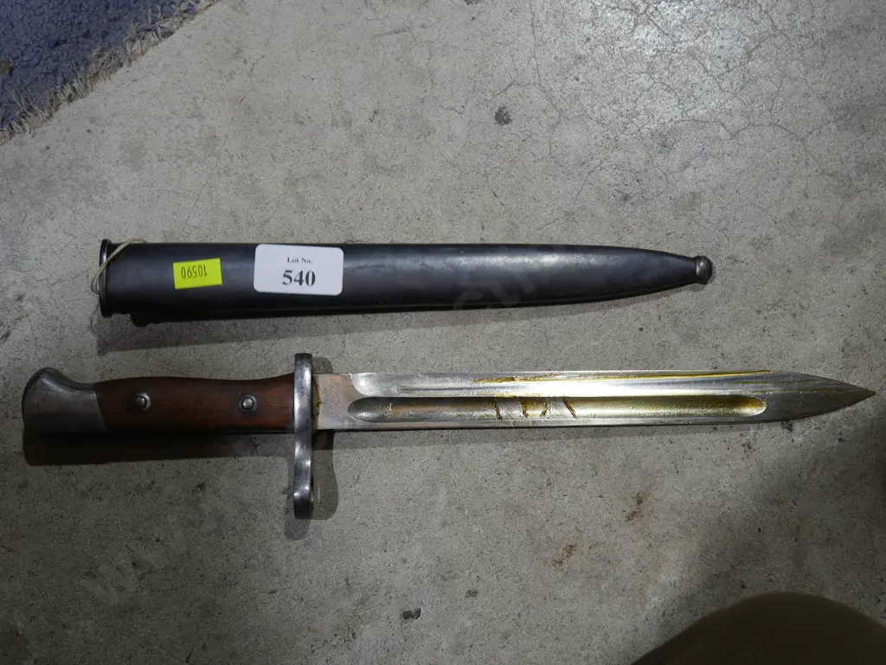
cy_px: 332
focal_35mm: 40
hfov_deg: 46.8
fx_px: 1024
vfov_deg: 36.0
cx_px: 443
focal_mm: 20
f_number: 4.4
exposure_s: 1/60
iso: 200
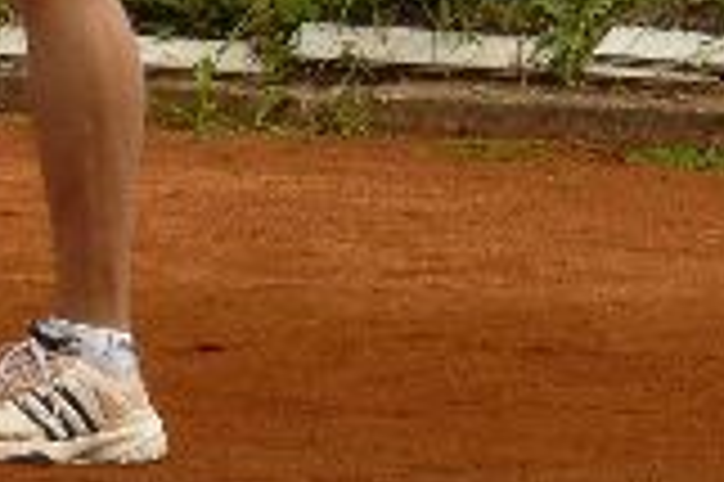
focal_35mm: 798
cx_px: -310
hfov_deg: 2.6
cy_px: -563
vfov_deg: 1.7
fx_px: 16032
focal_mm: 25.3
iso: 100
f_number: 5
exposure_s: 1/250
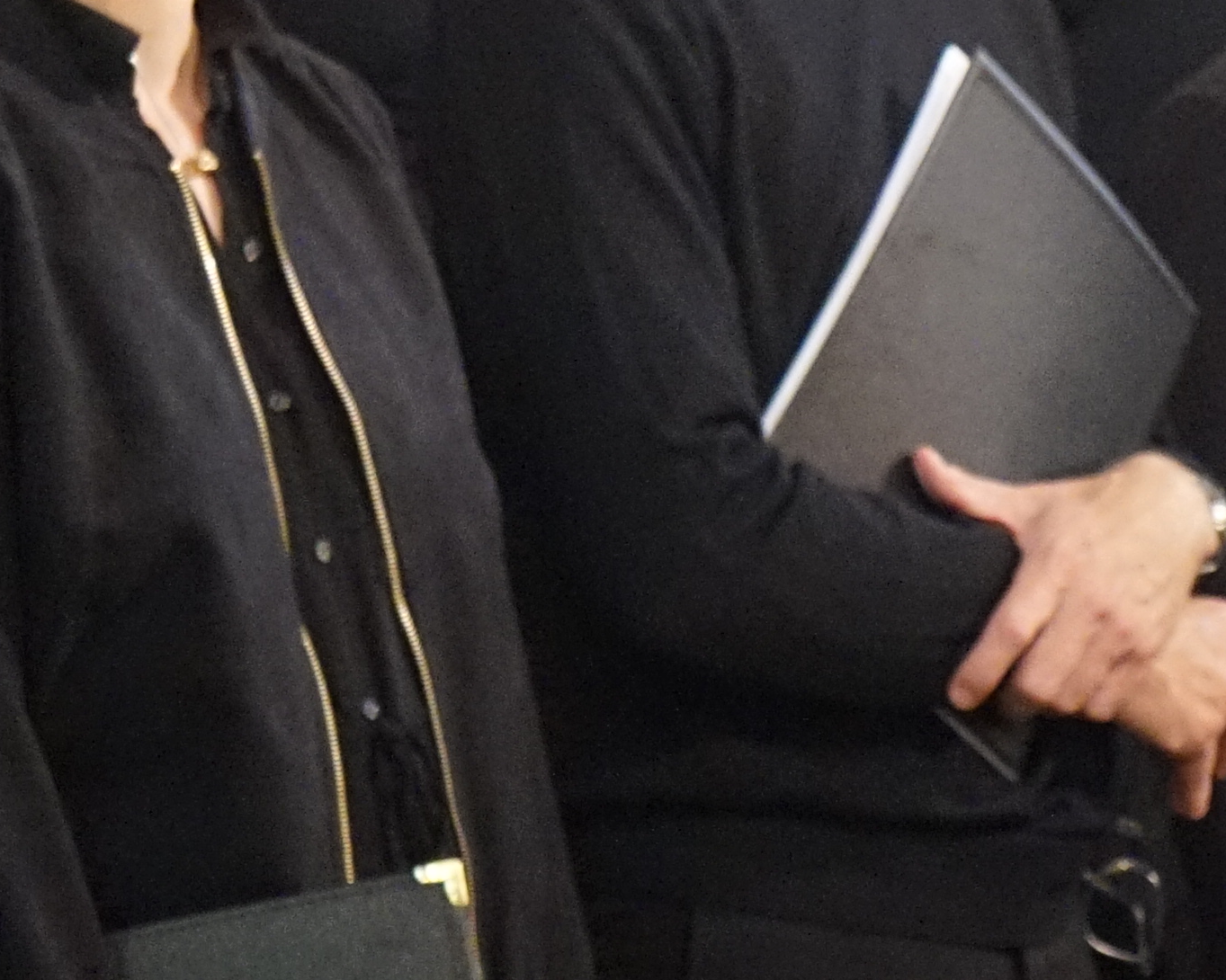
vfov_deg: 5.0
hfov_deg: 6.2
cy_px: -144
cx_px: 724
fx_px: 11242
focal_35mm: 310
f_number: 5.6
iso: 3200
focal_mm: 55
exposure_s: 1/15
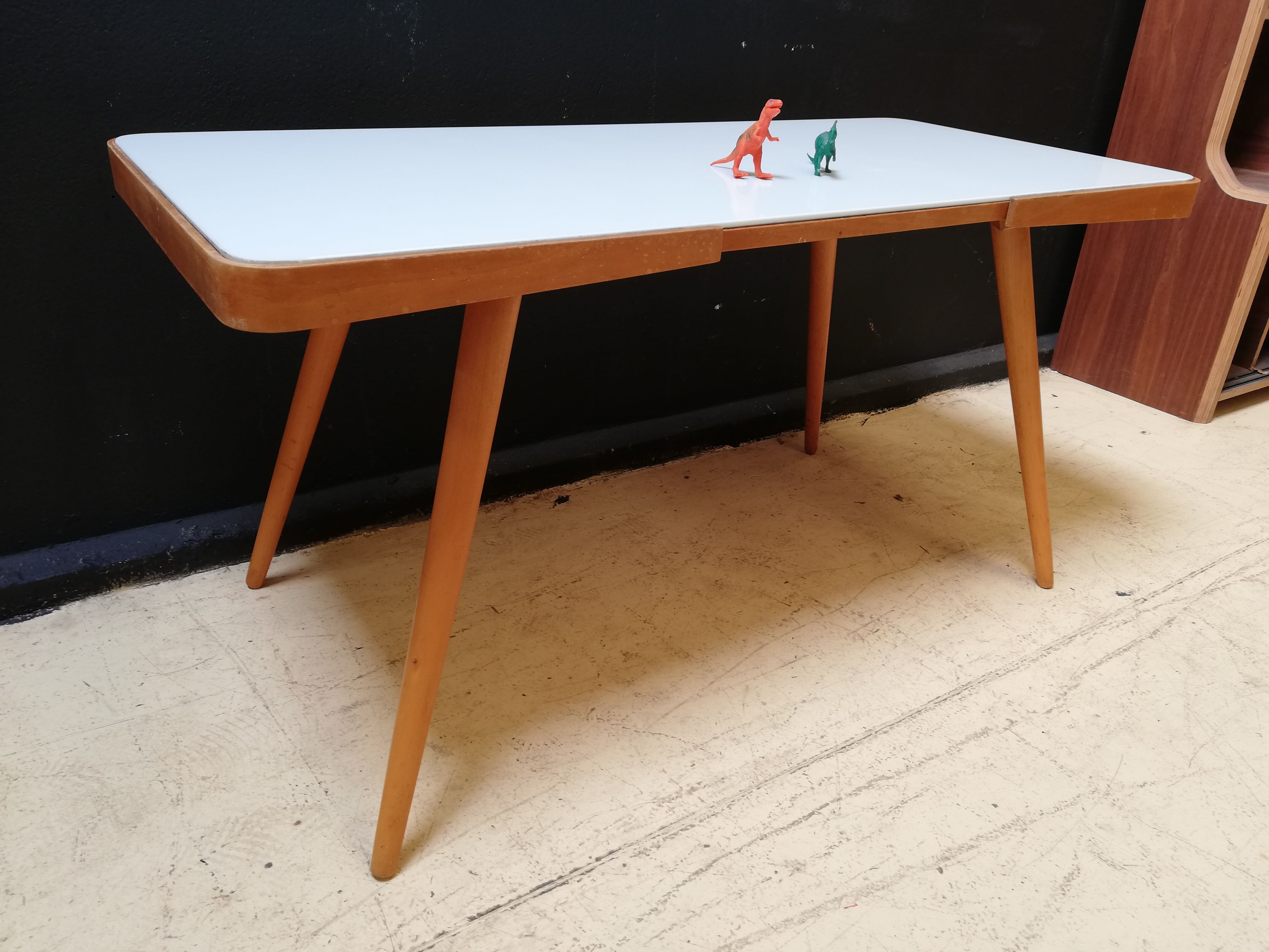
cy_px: 476
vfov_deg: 53.1
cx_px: 634
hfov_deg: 67.3
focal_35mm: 26
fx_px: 953
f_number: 2.2
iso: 50
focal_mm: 3.81
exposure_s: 1/50
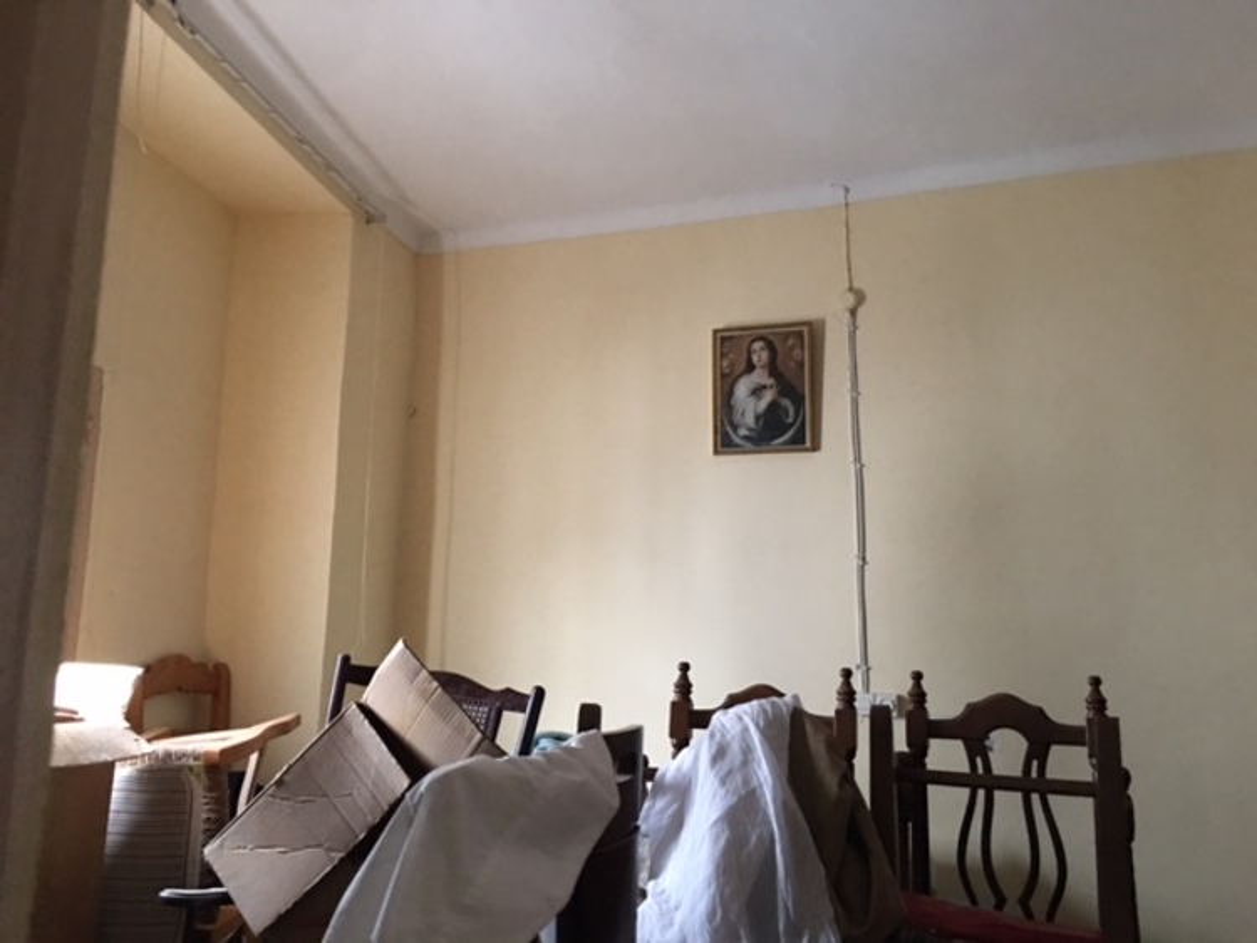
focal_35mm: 29
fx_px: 1053
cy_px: 472
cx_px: 628
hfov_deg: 61.6
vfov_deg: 48.3
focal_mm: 4.15
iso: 160
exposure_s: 1/8
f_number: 2.2
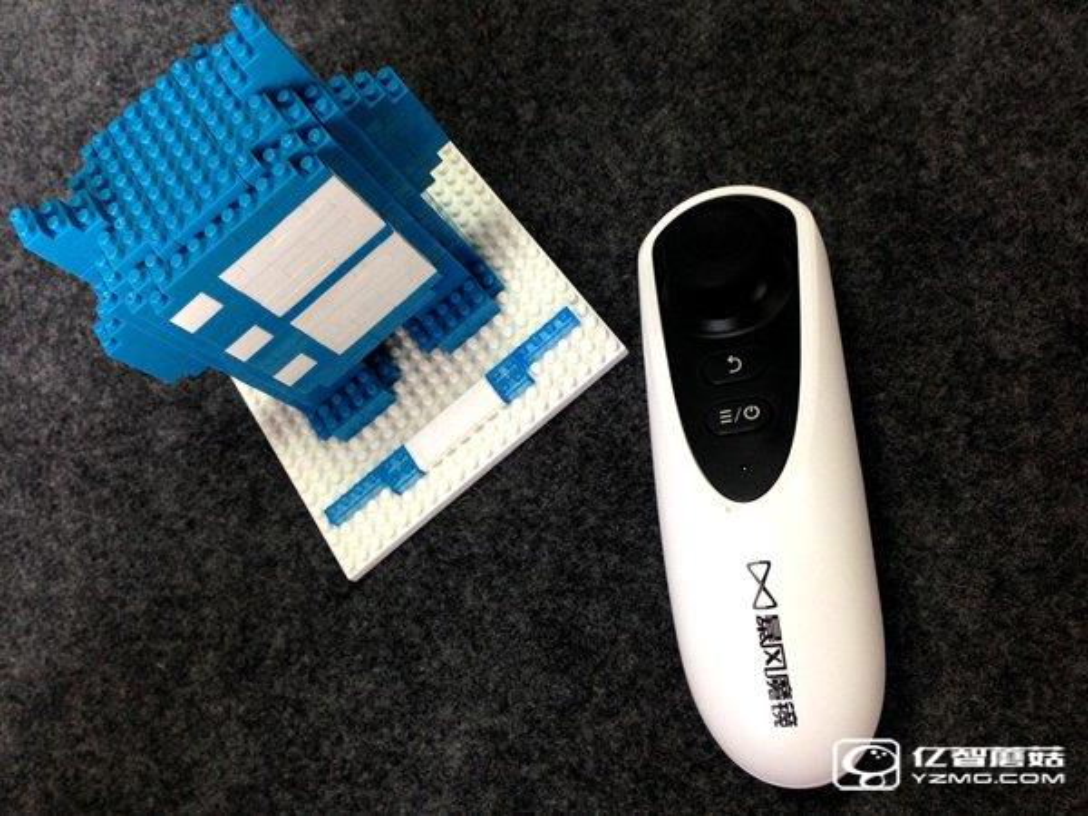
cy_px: 408
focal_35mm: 33
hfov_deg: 55.4
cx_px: 544
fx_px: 1037
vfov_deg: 42.9
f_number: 2.4
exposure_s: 1/20
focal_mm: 4.12
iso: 125
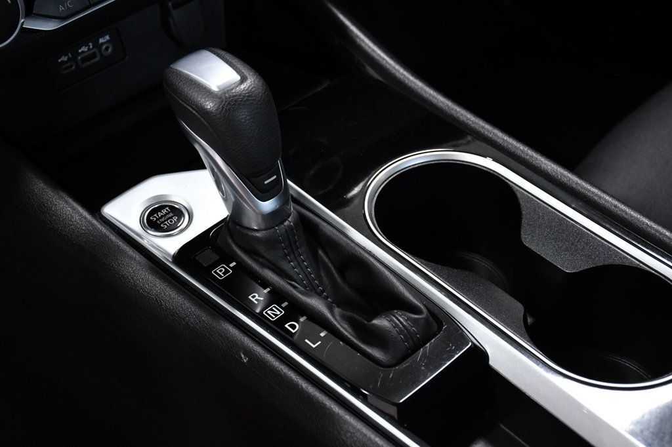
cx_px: 336
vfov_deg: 23.8
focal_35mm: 57
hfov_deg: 35.1
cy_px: 224
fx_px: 1064
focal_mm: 38
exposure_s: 1/160
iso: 2500
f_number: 6.3
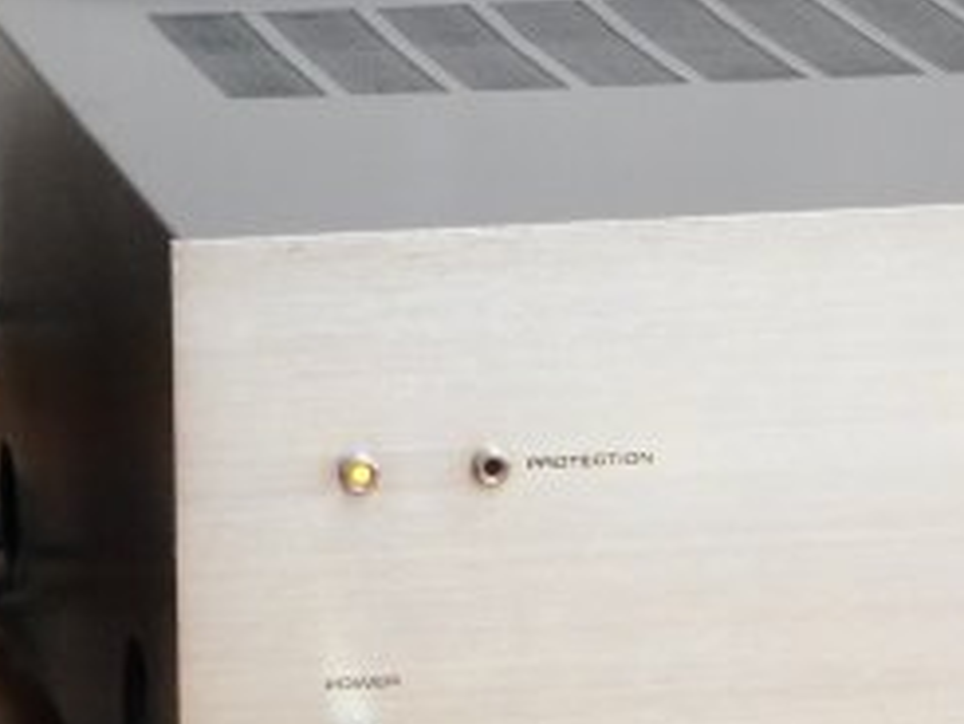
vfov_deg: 5.3
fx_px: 7857
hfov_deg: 7.0
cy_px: 248
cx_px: 1058
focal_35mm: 282
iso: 800
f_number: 4.8
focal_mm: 20.3
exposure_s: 1/30
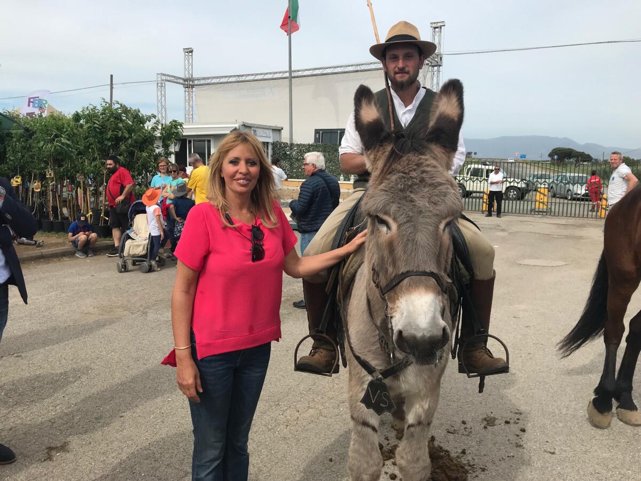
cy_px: 240
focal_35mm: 28
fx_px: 518
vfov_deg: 49.7
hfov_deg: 63.4
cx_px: 320
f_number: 1.8
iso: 20
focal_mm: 3.99
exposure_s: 1/2179
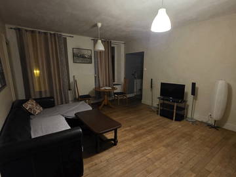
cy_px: 88
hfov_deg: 106.2
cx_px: 118
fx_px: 89
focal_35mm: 13
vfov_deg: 89.9
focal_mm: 2.2
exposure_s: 1/33.4
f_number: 1.9
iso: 1000
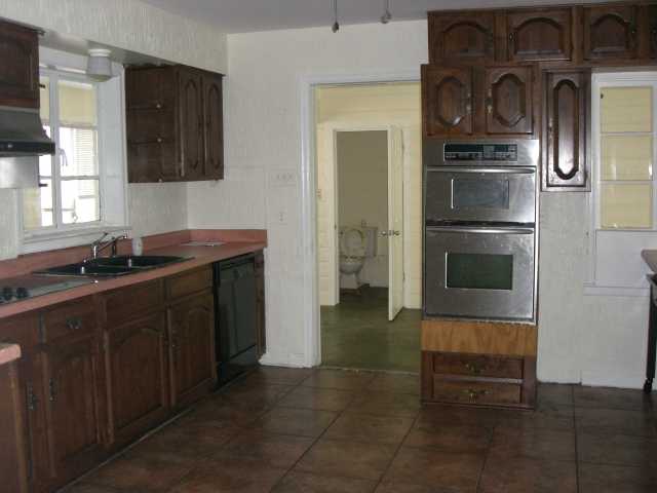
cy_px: 246
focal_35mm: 38
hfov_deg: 49.0
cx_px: 328
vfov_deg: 37.7
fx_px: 721
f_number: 2.7
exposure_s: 1/60
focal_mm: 6.2
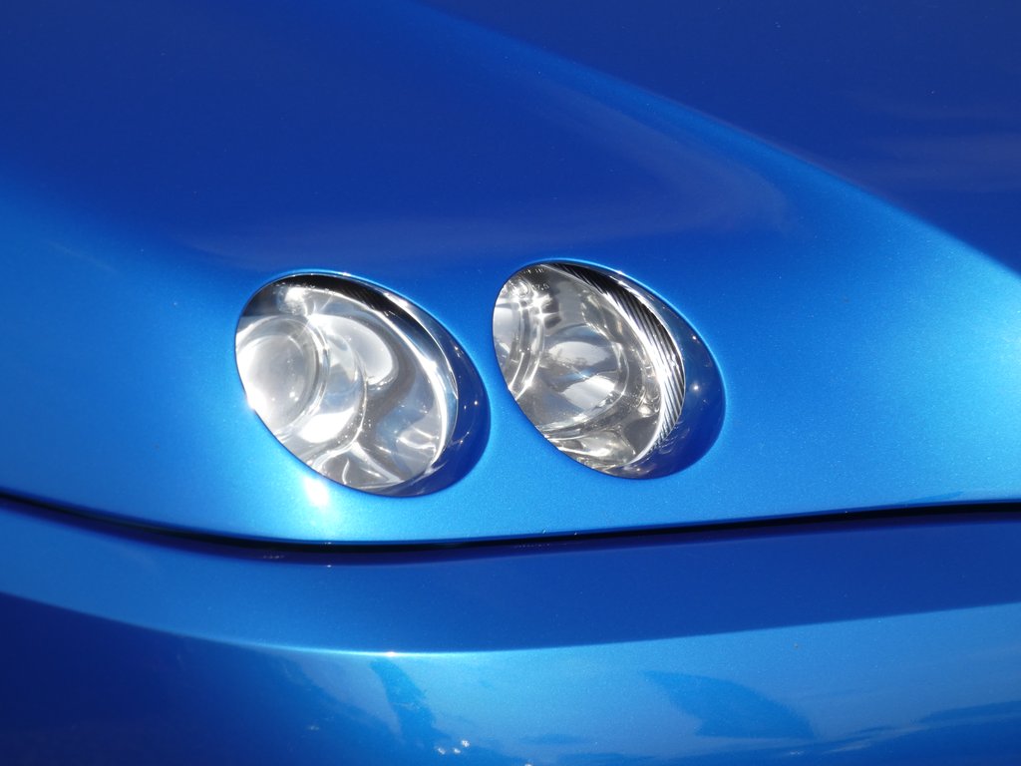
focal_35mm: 200
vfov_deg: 7.4
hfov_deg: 9.9
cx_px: 510
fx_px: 5899
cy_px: 383
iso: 80
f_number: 5.5
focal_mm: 35.8
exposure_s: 1/500
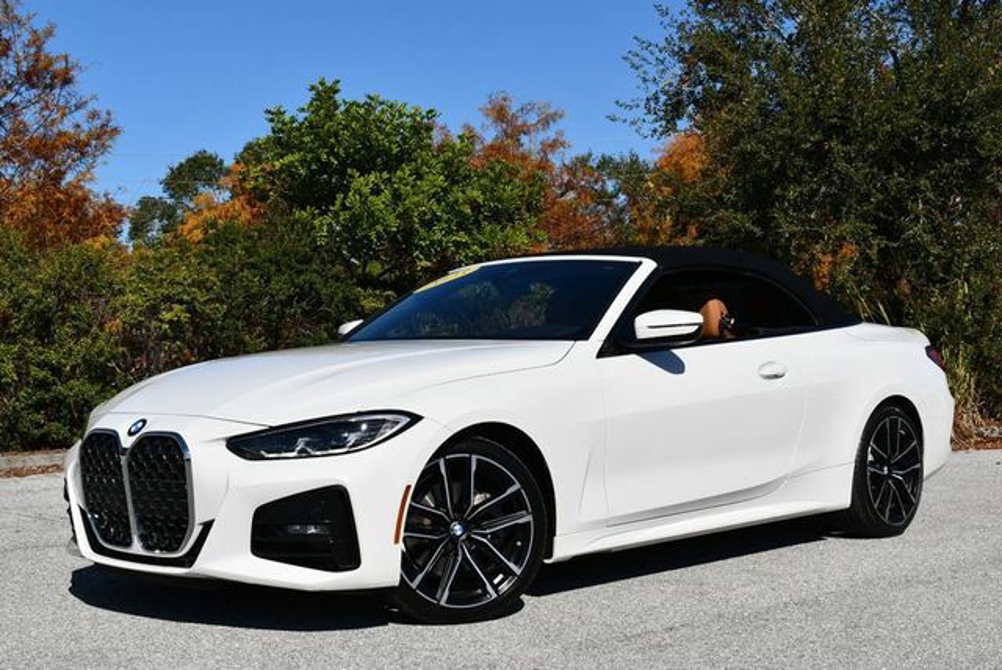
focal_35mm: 56
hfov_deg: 35.6
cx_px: 501
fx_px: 1560
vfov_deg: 24.2
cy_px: 335
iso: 100
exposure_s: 1/400
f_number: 10
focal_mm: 28
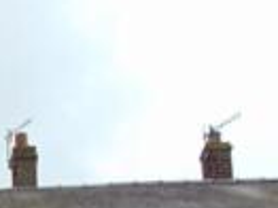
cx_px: -135
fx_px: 1179
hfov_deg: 12.8
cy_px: 417
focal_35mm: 147
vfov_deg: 9.4
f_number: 3.2
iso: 80
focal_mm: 5.8
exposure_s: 1/250
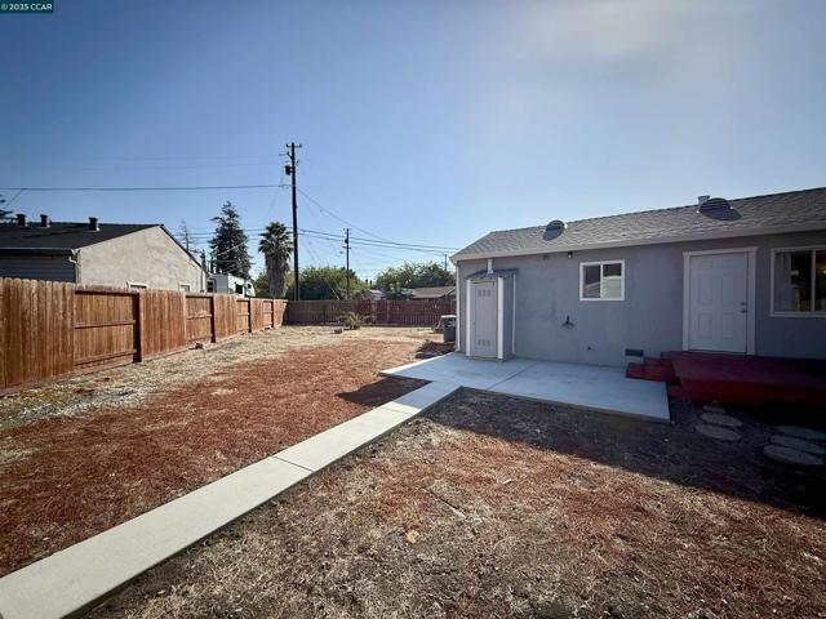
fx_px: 334
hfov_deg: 102.1
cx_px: 413
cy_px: 310
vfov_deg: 85.7
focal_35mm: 14
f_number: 2.2
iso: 50
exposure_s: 1/2976
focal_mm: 2.22
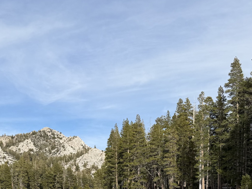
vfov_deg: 25.0
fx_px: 400
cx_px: 85
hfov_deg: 34.6
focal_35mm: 55
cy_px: 200
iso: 80
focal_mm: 6.76
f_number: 1.78
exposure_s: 1/4975
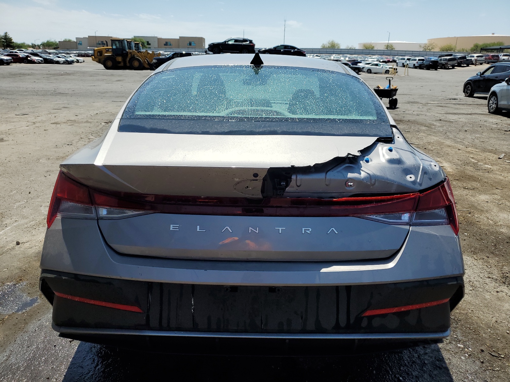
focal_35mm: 26
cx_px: 255
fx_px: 383
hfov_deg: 67.3
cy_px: 191
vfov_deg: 53.1
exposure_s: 1/5000
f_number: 1.5
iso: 50
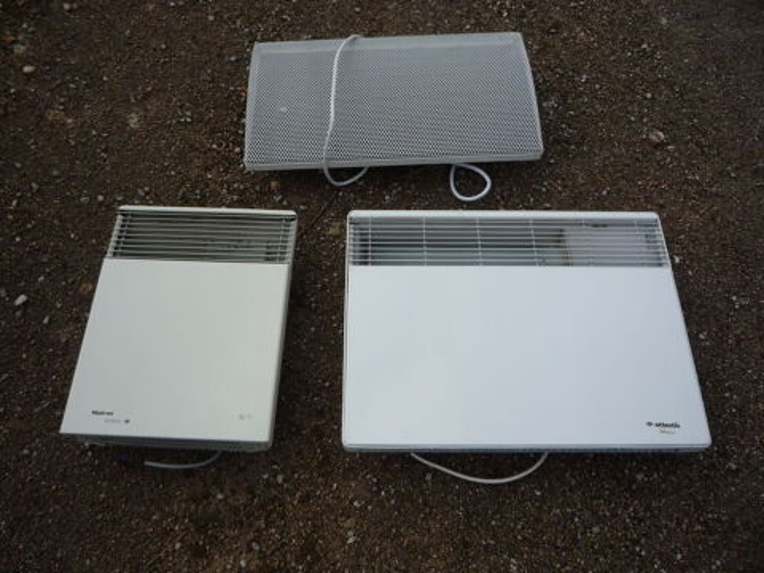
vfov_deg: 46.8
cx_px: 382
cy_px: 286
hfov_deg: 60.0
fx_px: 662
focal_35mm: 30
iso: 100
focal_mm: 5.2
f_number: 5.6
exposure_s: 1/400
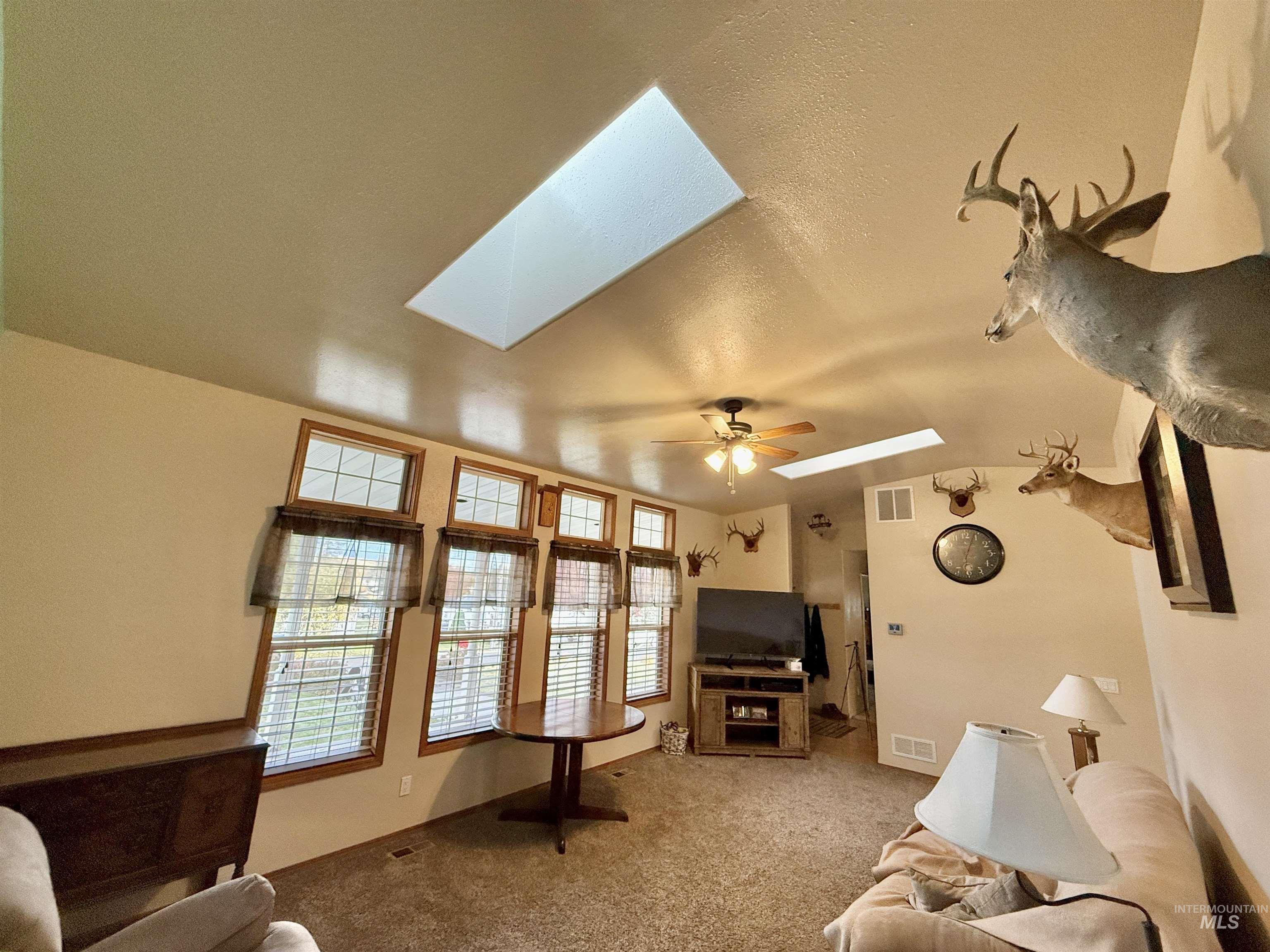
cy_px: 476
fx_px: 514
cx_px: 635
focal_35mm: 14
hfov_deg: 102.1
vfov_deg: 85.7
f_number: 2.2
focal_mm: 2.22
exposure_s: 1/120
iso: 320
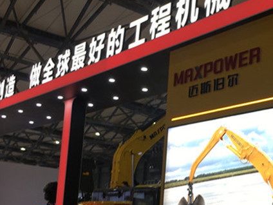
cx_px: 202
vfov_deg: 21.7
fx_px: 528
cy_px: 160
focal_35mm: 67
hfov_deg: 28.6
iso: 25
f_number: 2.2
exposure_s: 1/50
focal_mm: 4.15
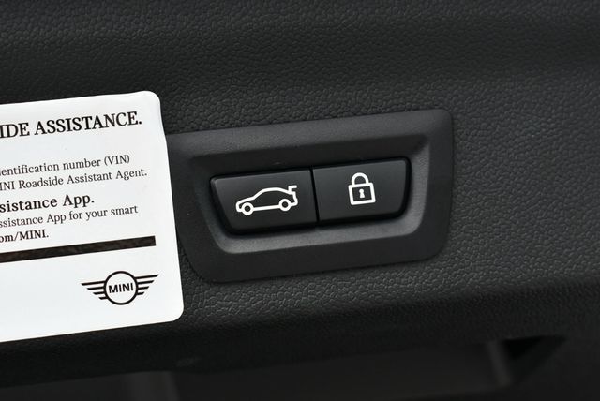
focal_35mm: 84
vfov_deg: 16.3
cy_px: 200
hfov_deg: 24.2
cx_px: 300
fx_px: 1401
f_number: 5.6
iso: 200
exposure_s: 1/250
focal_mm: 42
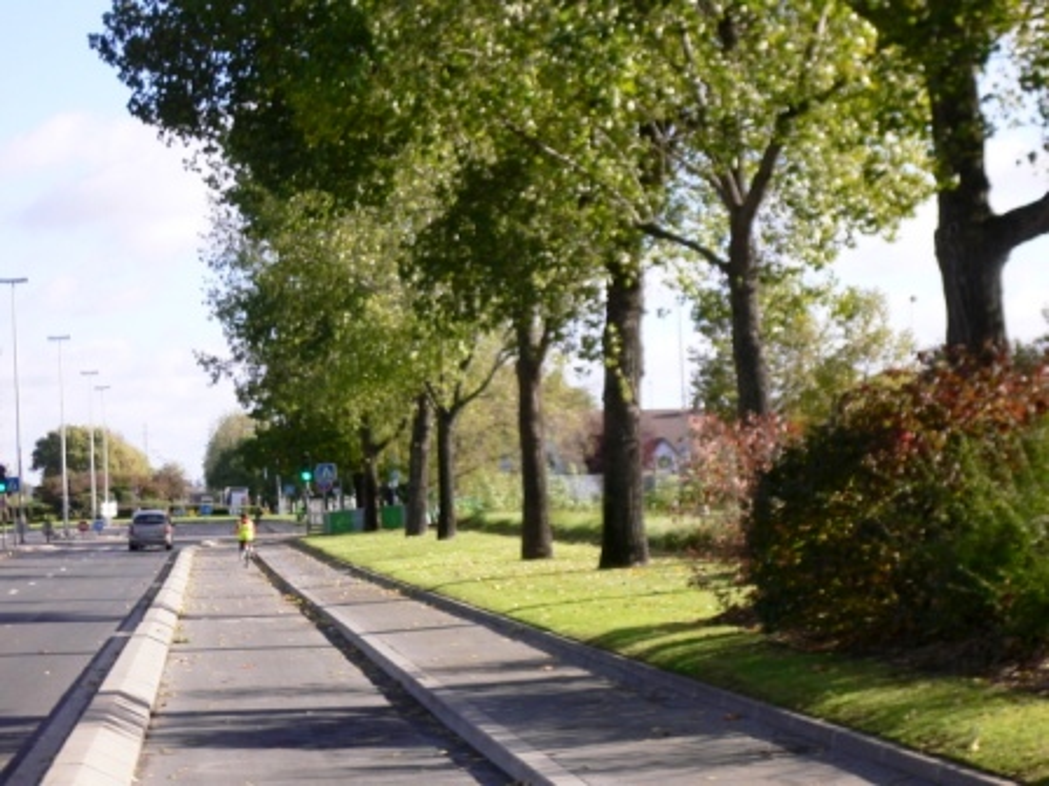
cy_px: 393
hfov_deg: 23.3
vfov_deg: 17.6
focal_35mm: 84
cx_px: 524
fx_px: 2546
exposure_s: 1/250
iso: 80
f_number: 4.6
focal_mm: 14
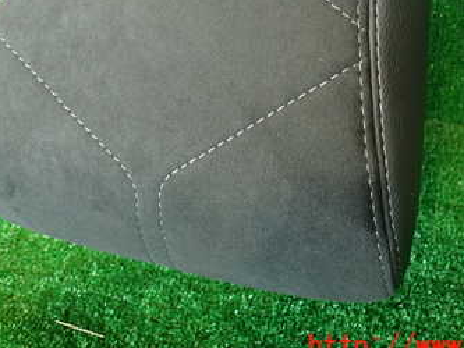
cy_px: 52
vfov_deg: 31.1
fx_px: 603
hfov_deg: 42.0
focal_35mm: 45
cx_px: 205
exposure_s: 1/30
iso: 250
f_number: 2
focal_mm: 4.5
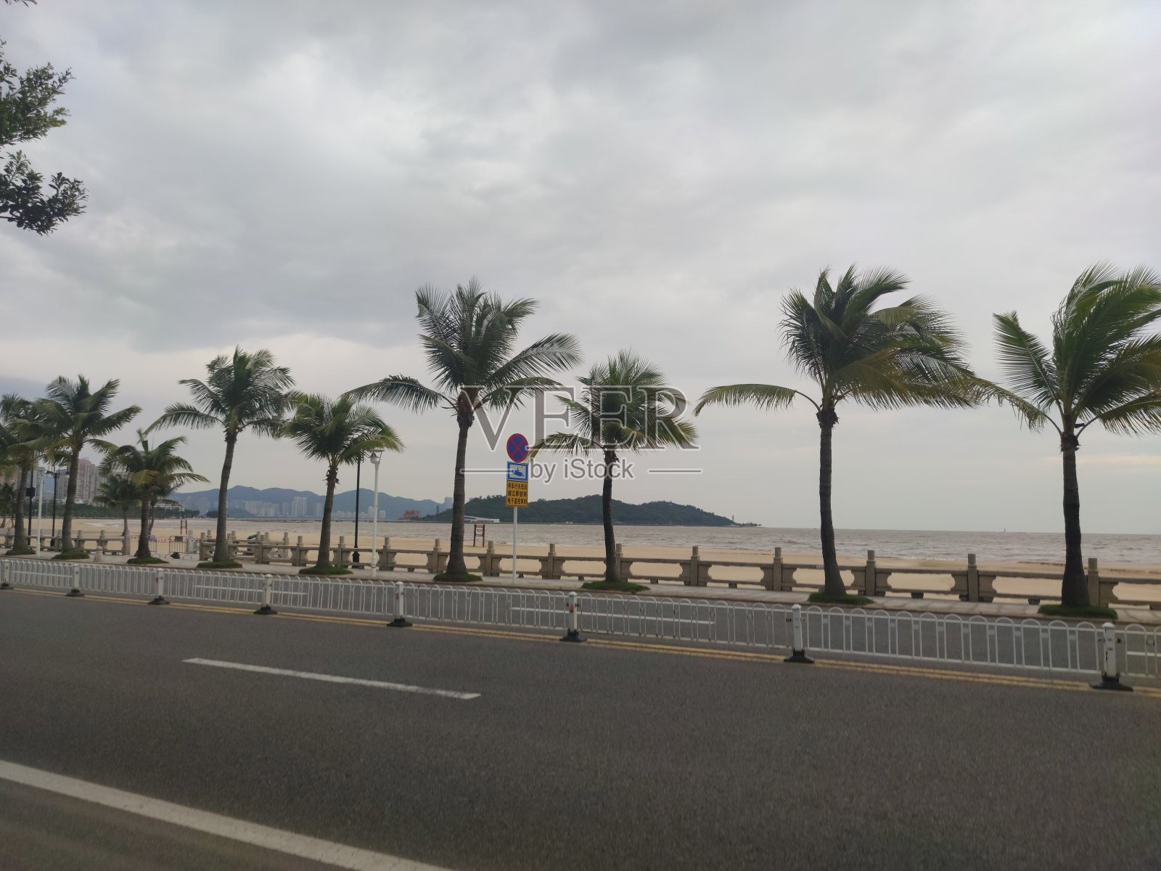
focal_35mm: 24
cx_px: 580
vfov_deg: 56.8
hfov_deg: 71.6
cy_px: 436
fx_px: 805
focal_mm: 6.72
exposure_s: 1/265
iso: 50
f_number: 1.69
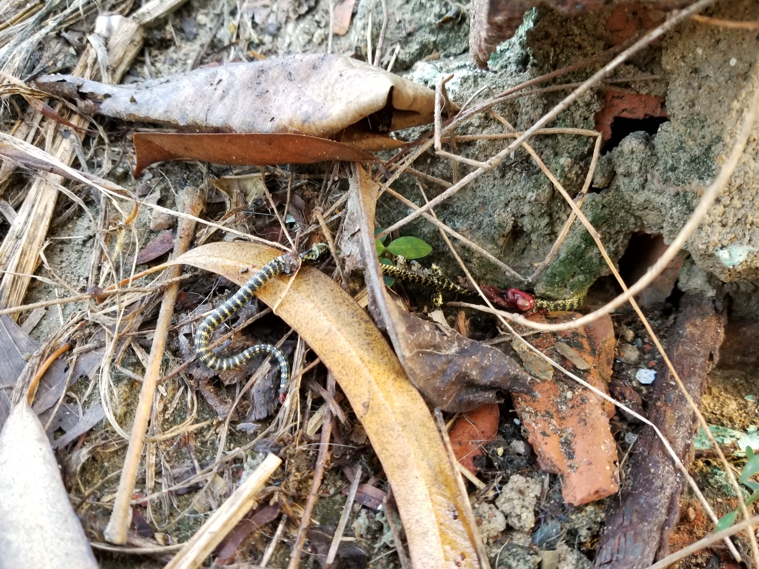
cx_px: 380
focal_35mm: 26
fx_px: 570
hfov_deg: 67.3
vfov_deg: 53.1
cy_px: 284
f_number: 1.7
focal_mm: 4.3
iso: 125
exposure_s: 1/50
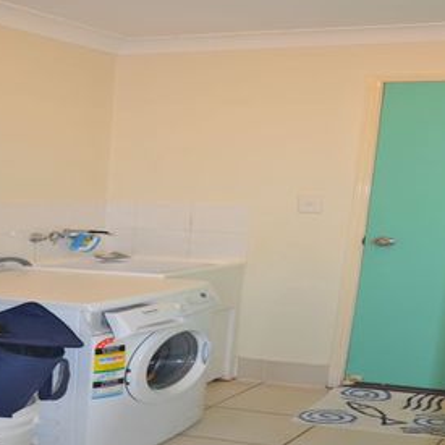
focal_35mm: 46
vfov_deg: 37.0
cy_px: 232
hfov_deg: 37.0
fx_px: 665
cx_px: 201
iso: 800
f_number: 3.8
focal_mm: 21
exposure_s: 1/60
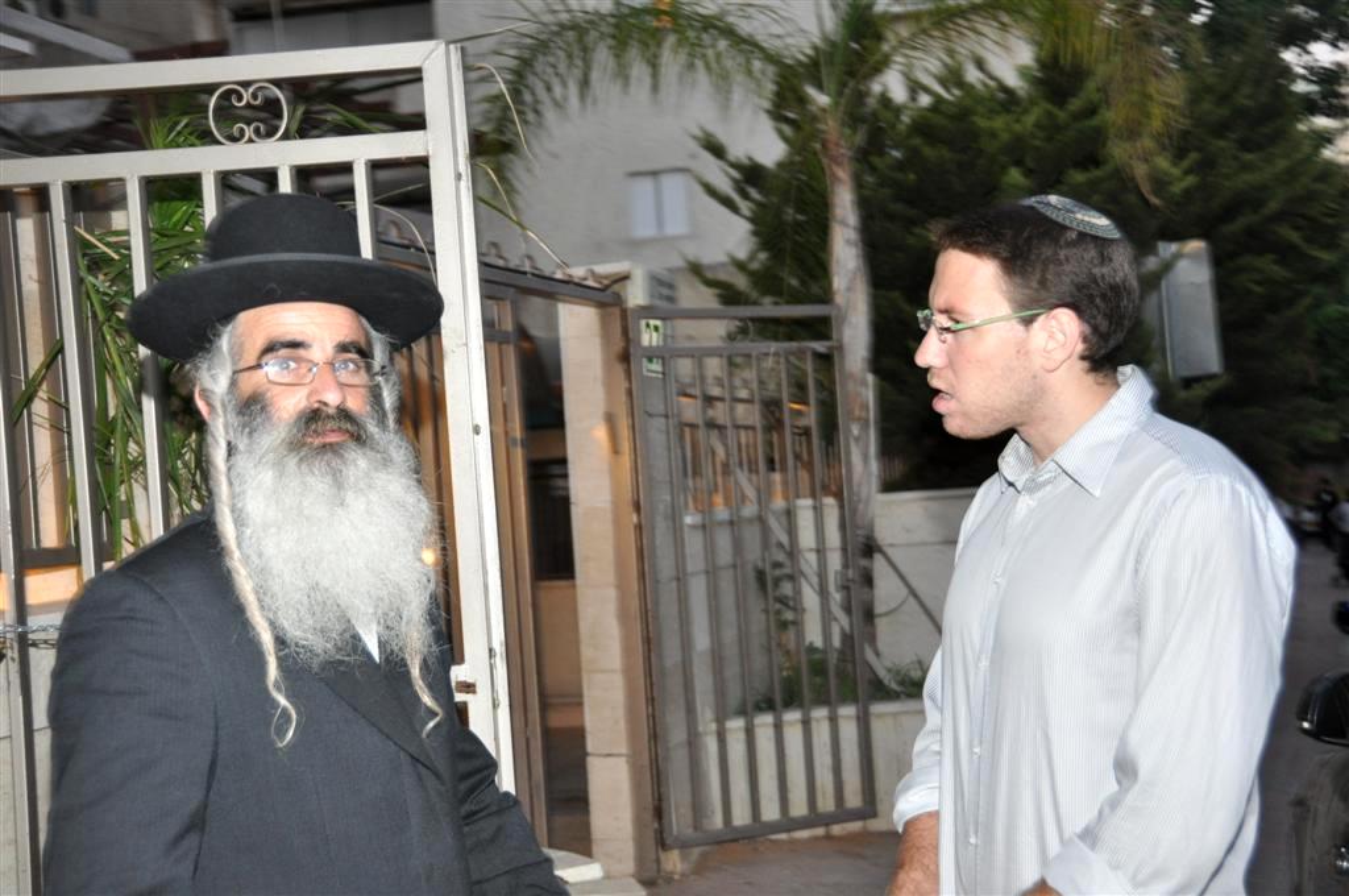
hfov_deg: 41.2
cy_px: 448
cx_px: 674
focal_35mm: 48
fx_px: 1796
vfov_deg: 28.0
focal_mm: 32
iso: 800
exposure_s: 1/60
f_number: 4.2
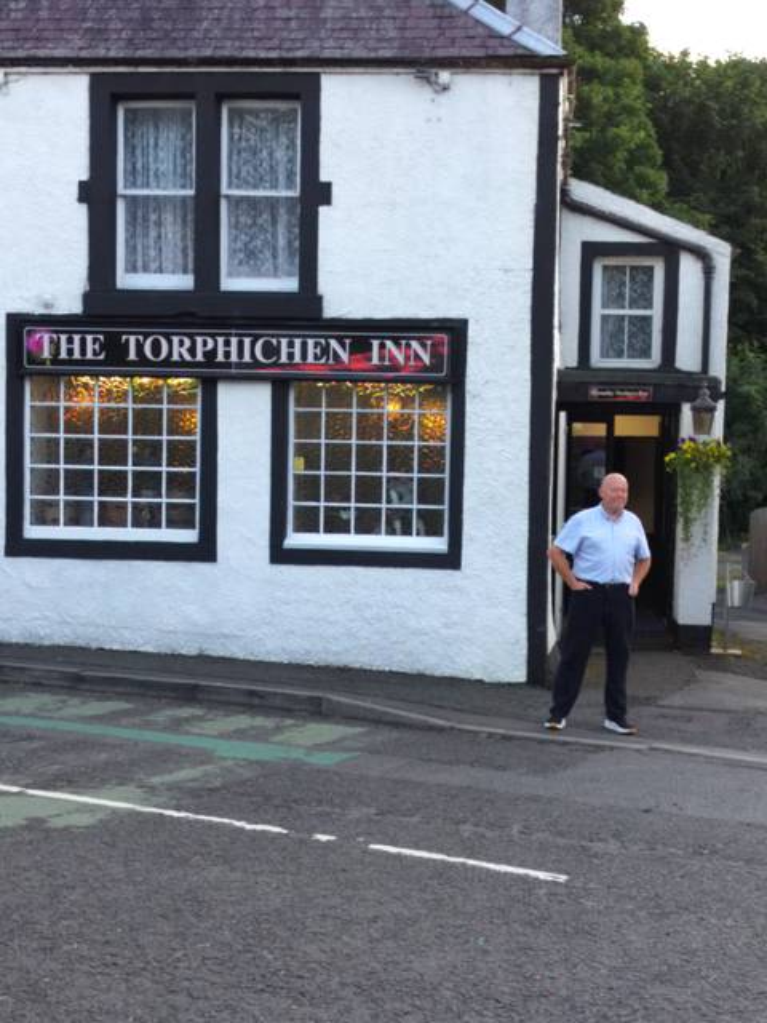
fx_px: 709
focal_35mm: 24
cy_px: 512
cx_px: 384
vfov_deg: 71.6
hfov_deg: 56.8
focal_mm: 5.24
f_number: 1.7
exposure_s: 1/60
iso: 160
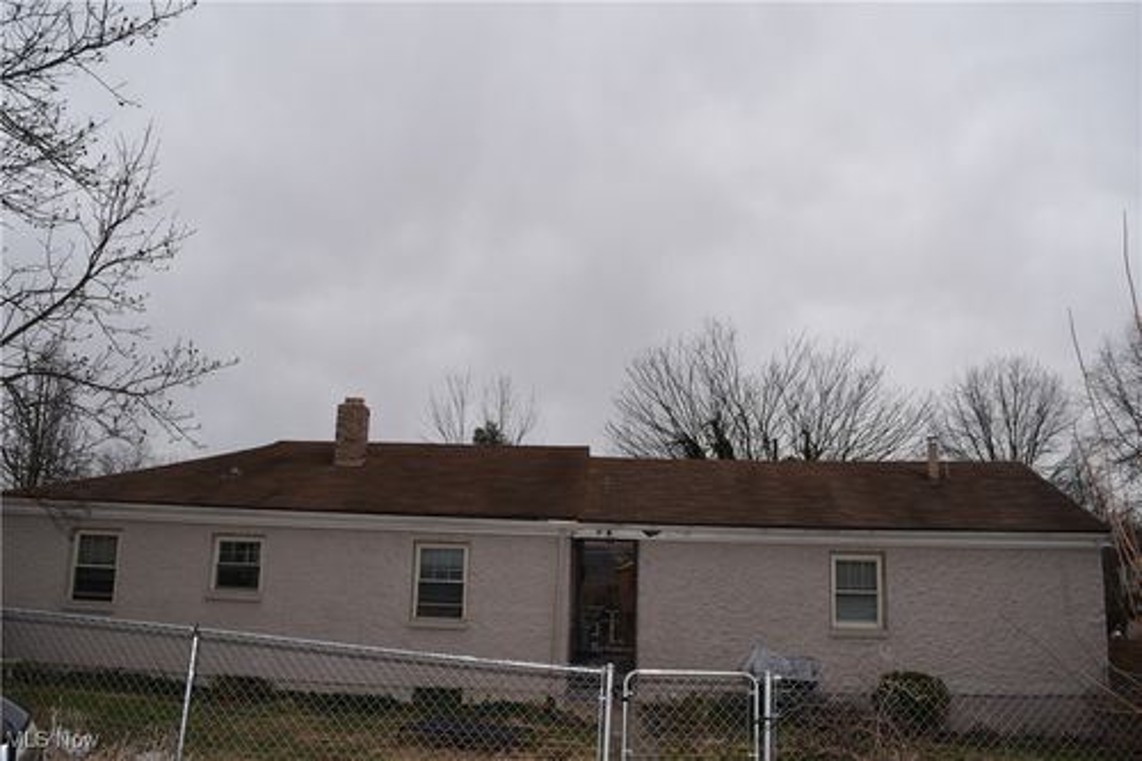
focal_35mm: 27
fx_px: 856
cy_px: 380
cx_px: 571
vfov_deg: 47.9
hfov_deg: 67.4
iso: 200
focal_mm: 18
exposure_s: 1/125
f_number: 5.6
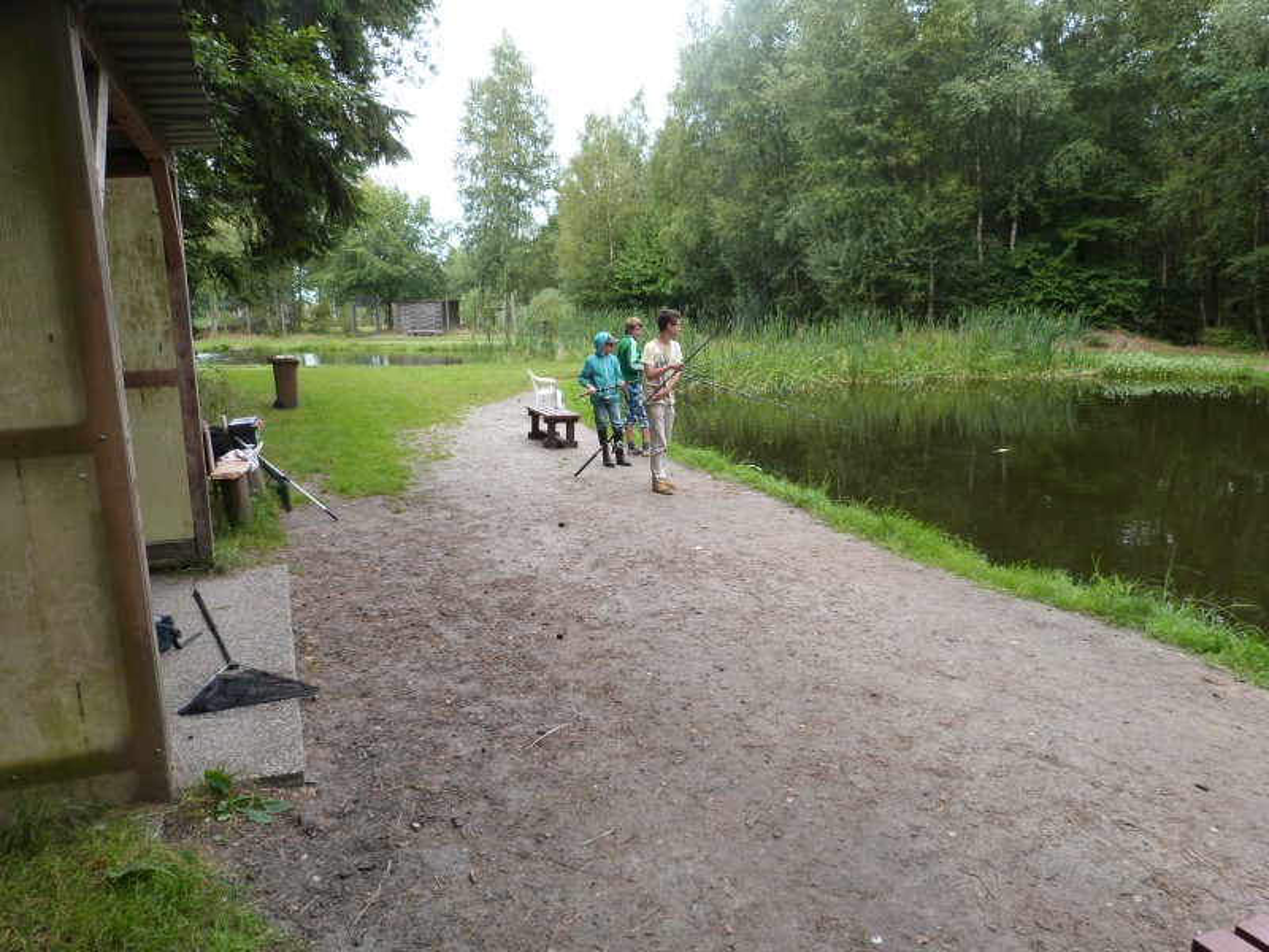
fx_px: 916
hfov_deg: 69.4
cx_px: 634
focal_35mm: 25
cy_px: 476
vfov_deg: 54.9
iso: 100
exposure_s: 1/125
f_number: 3.6
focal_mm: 4.5
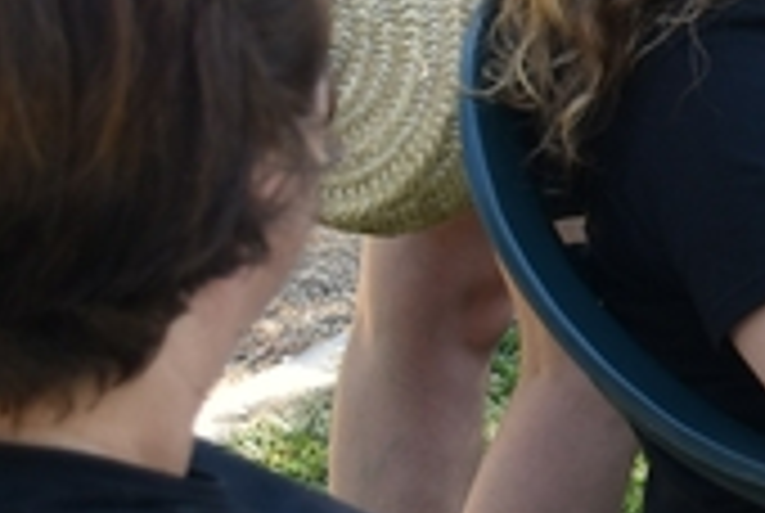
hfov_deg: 8.9
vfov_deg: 6.7
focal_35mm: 206
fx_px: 4385
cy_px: -86
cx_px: 1930
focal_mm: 26
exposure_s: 1/125
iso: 100
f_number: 3.8
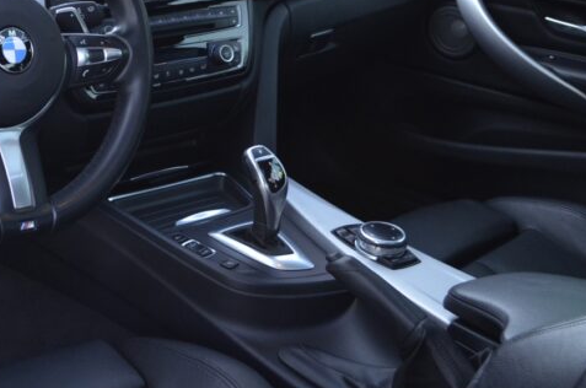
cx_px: 100
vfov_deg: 22.5
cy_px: 9
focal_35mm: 58
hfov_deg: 33.3
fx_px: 942
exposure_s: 1/100
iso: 800
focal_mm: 18
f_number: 3.5
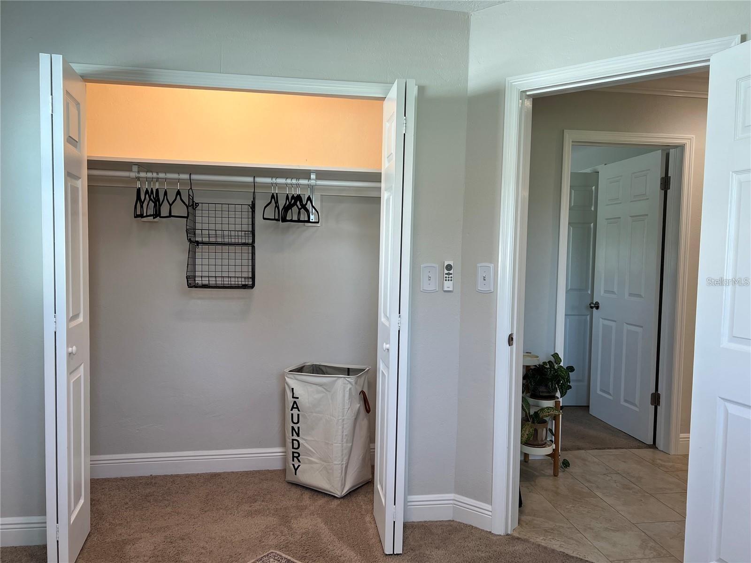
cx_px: 376
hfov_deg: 67.3
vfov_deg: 53.1
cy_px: 282
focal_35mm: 26
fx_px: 564
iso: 64
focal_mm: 5.7
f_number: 1.5
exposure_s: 1/120
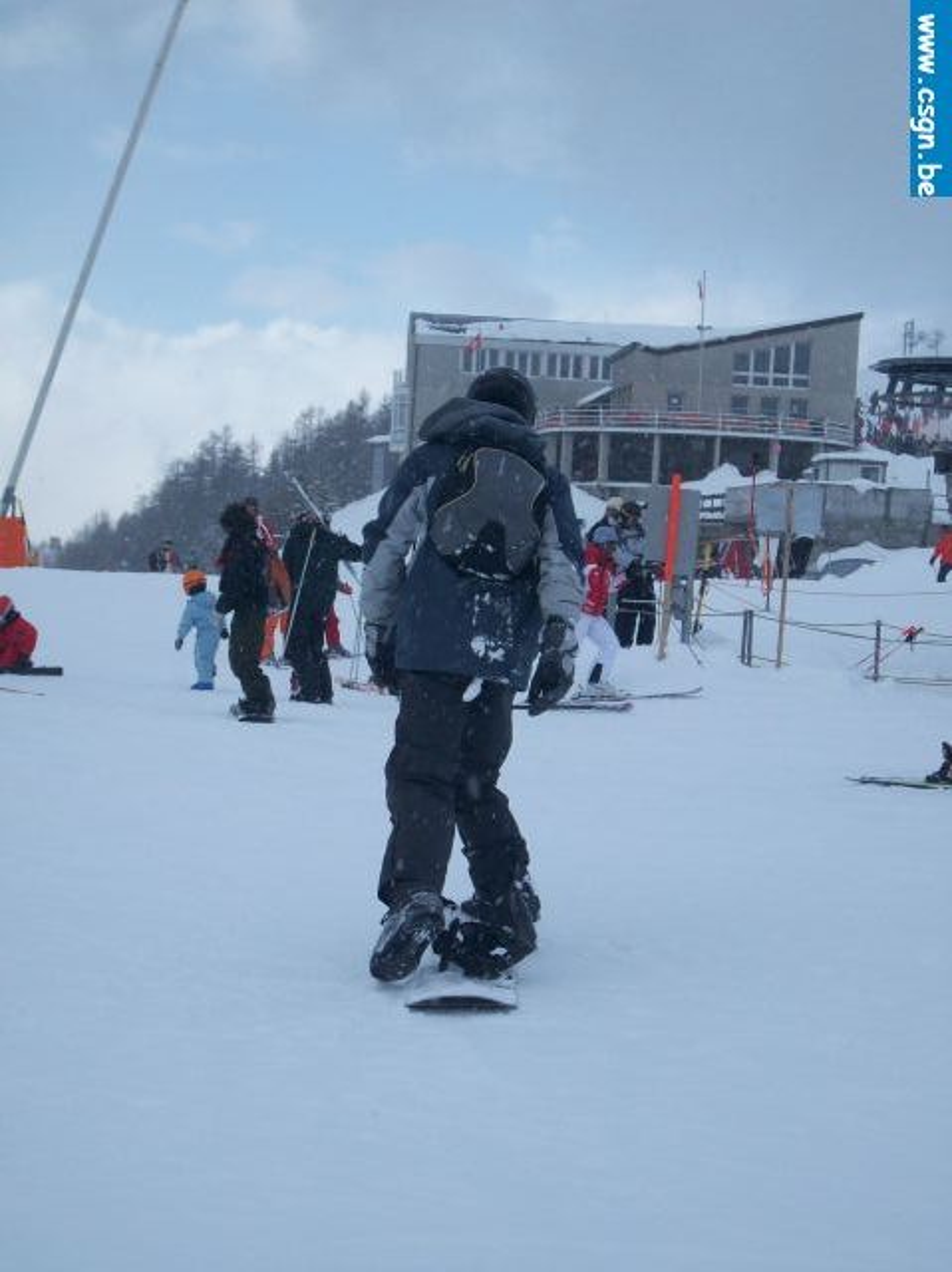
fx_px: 2827
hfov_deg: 19.1
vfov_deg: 25.4
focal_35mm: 77
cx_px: 476
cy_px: 636
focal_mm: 12.8
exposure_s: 1/197
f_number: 8.5
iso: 80
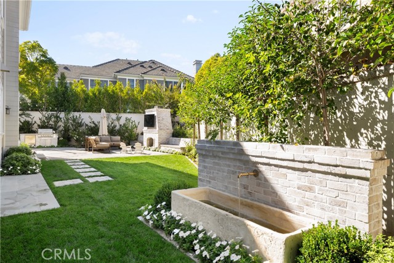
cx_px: 197
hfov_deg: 76.1
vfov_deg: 55.1
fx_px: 252
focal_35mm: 23
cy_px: 132
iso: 640
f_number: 16
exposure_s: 1/30
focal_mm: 23
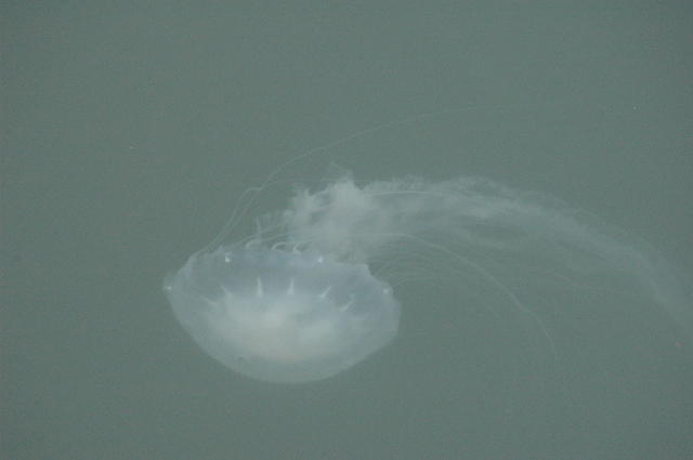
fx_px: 5768
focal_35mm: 300
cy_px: 230
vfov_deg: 4.6
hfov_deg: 6.9
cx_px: 346
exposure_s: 1/125
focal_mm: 200
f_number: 6.3
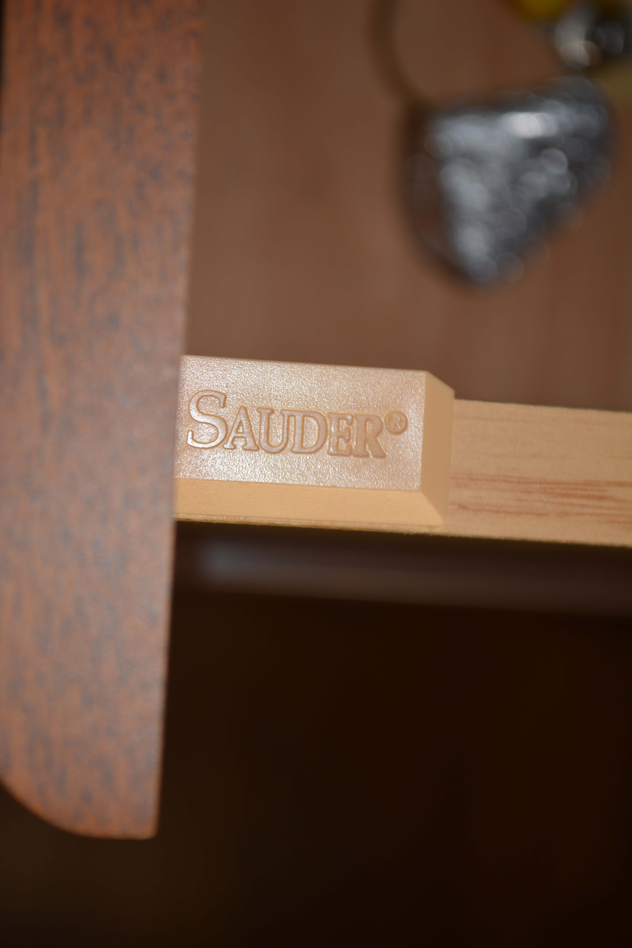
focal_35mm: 82
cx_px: 316
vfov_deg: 24.6
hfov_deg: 16.6
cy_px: 474
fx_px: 2172
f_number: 5.6
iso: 125
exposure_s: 1/60
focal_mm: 55
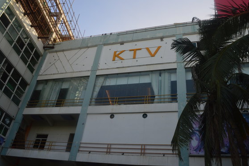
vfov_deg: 44.9
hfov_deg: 63.7
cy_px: 80
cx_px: 123
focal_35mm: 29
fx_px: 200
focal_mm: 18
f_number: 10
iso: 400
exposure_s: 1/320
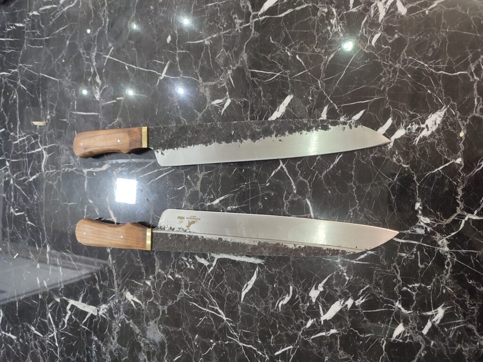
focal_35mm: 25
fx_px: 349
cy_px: 181
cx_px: 242
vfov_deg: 54.9
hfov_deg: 69.4
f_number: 1.9
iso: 305
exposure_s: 1/20
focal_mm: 6.04
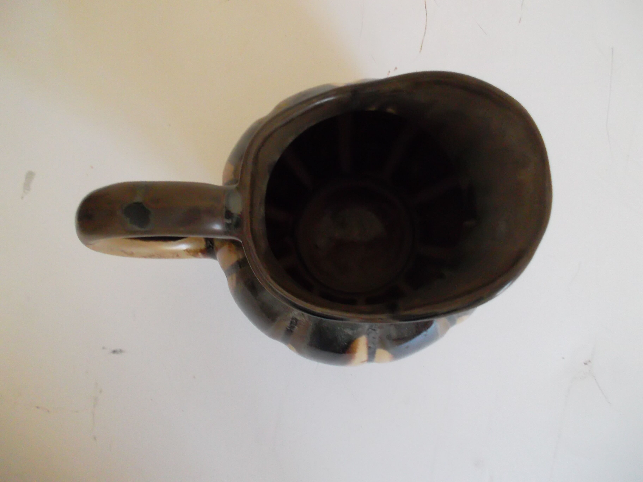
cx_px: 322
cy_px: 241
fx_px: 520
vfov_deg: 49.7
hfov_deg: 63.4
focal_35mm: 28
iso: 360
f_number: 3.3
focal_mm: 4.1
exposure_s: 1/45
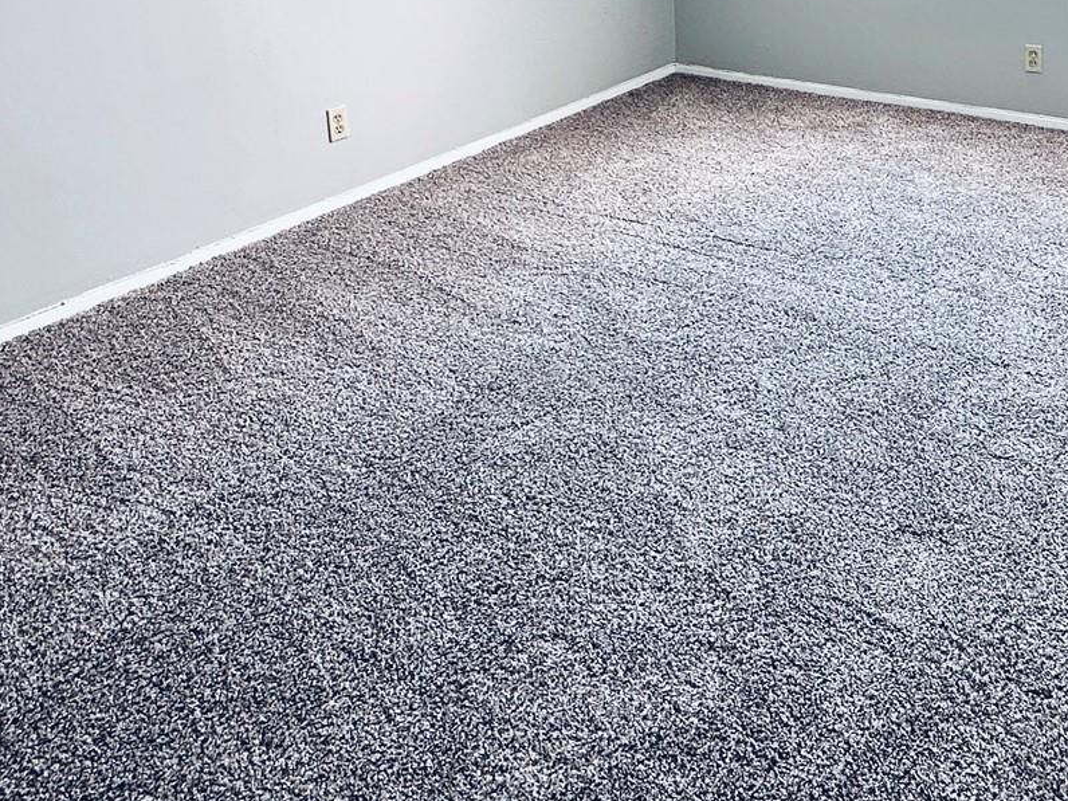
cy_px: 1
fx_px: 1111
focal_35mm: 36
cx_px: 825
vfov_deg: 35.8
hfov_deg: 48.9
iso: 40
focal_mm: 2.22
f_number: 2.2
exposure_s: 1/145
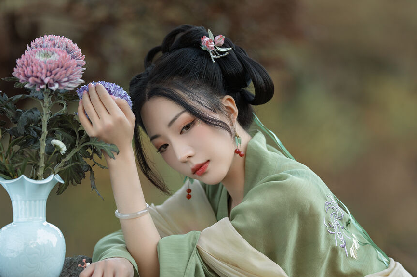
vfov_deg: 7.4
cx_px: 209
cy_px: 181
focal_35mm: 186
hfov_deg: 11.1
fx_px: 2154
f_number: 1.8
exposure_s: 1/160
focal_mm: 135
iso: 100
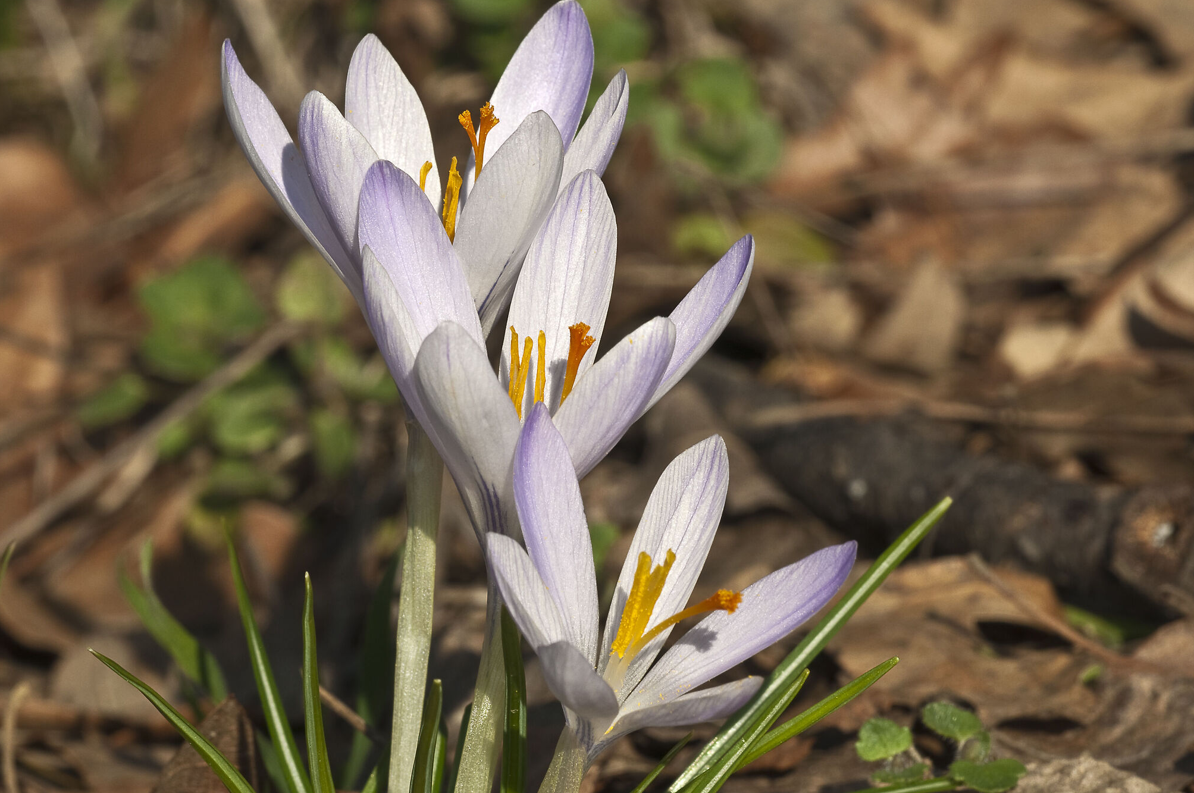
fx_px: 8911
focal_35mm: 269
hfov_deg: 7.7
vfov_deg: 5.1
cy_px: 432
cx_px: 541
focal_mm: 150
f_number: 18
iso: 100
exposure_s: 1/125
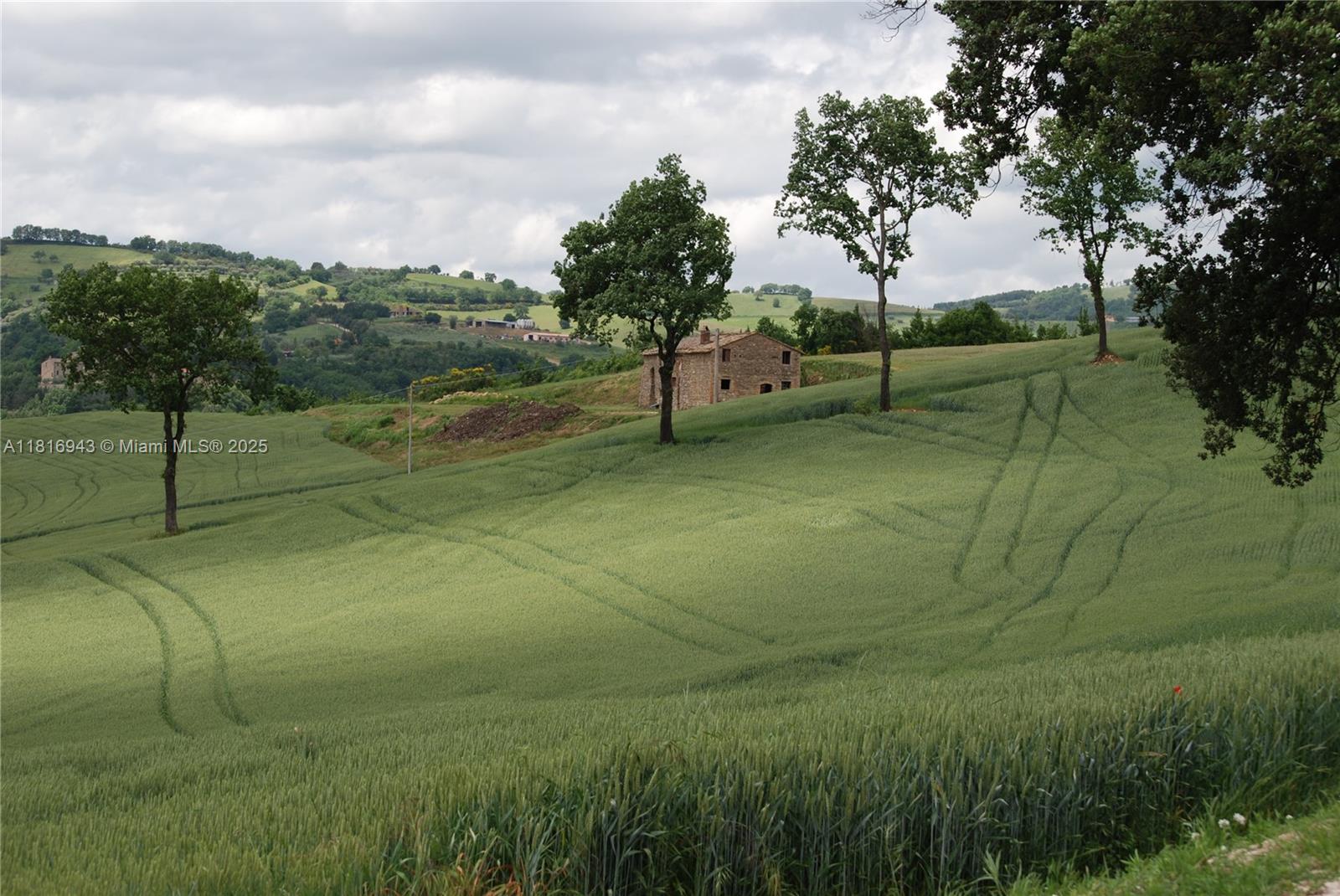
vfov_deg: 16.6
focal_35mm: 82
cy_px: 448
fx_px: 3074
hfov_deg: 24.6
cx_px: 670
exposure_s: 1/250
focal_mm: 55
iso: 100
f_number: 8
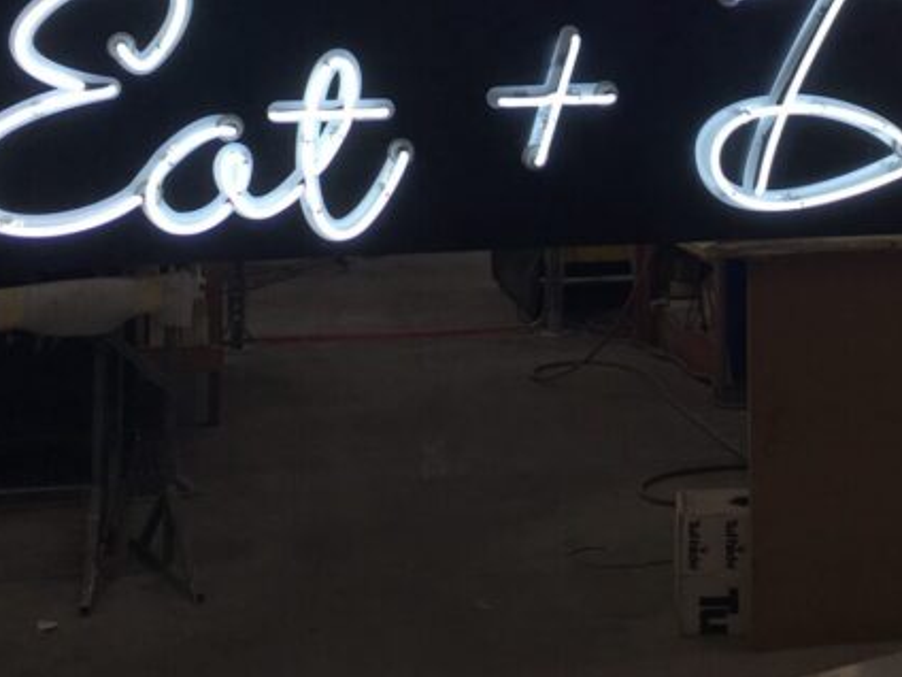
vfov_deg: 20.1
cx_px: 636
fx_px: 1824
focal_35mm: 70
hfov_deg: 27.5
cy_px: -70
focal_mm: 4.15
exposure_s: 1/60
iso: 25
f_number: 2.2
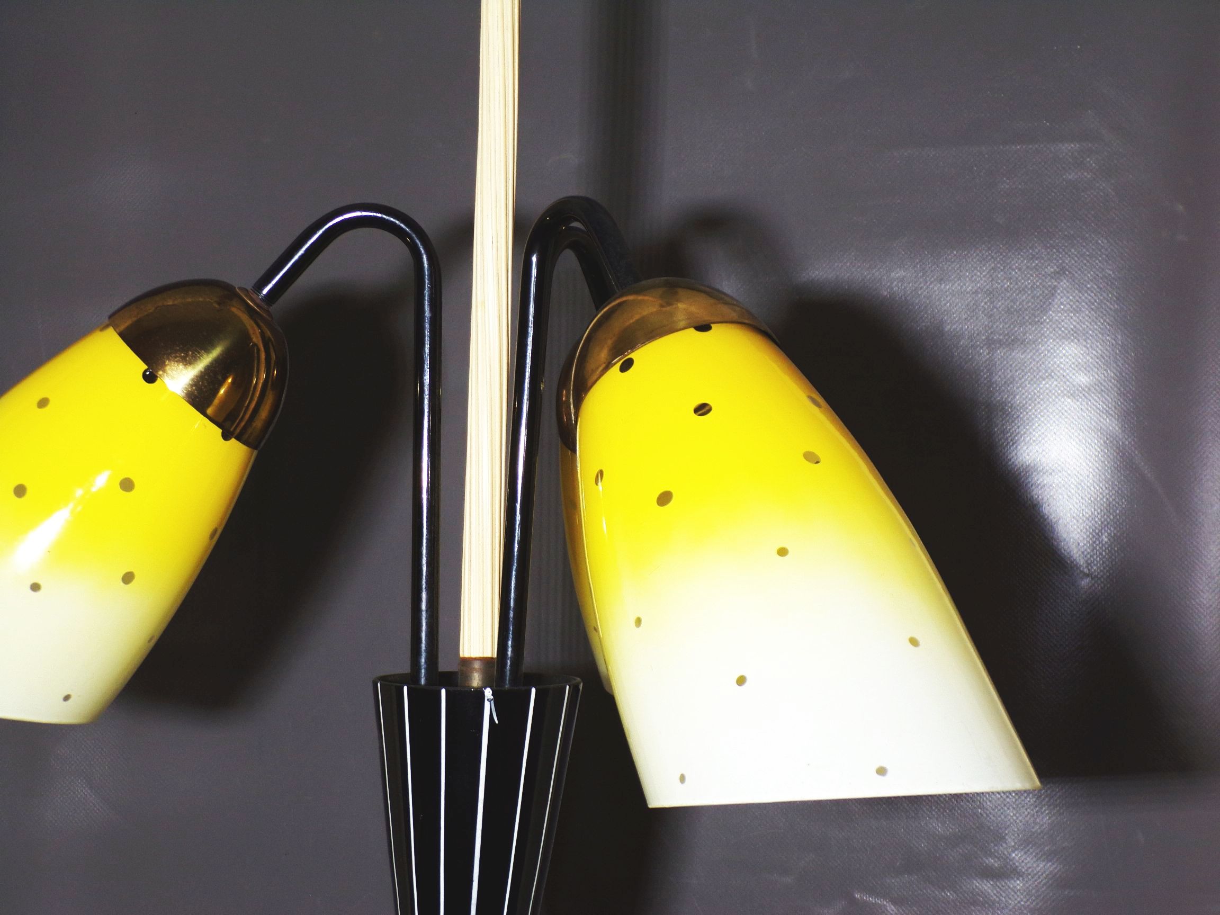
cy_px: 458
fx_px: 1974
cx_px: 610
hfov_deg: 34.3
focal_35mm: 56
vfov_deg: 26.1
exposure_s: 1/42
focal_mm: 10.1
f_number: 3.7
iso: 80
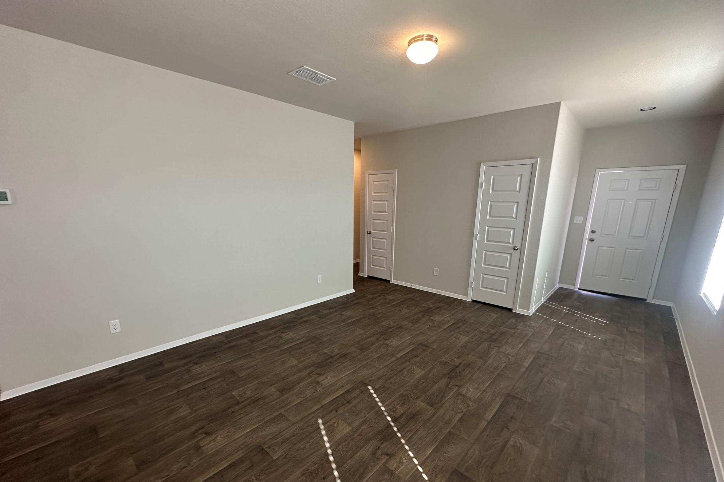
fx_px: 302
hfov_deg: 100.4
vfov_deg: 77.0
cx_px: 353
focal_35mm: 15
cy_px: 271
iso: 200
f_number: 2.2
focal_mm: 2.22
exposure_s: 1/120
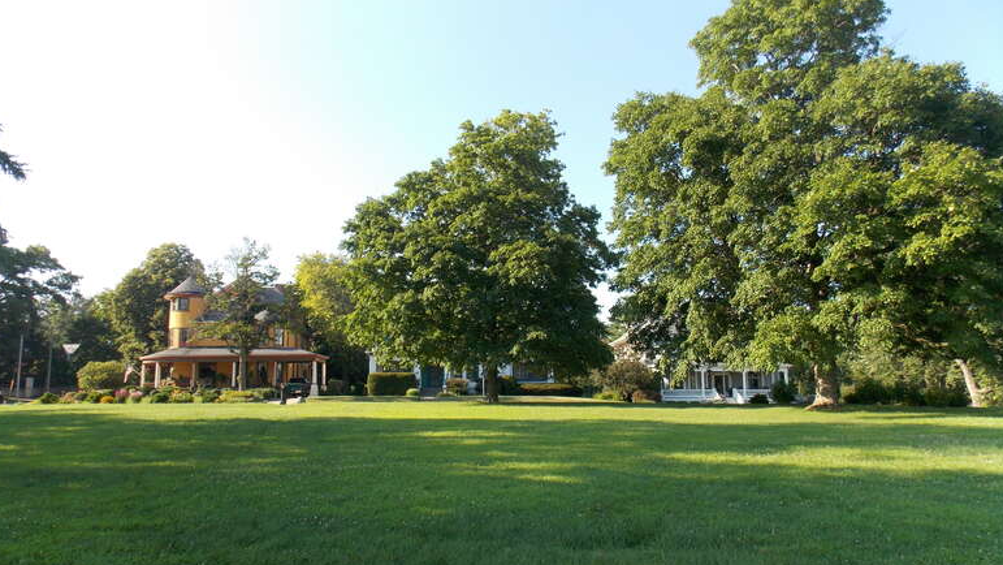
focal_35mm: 26
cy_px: 325
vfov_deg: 44.3
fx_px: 692
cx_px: 488
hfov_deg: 71.9
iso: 80
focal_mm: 4
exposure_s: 1/320
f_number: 3.1
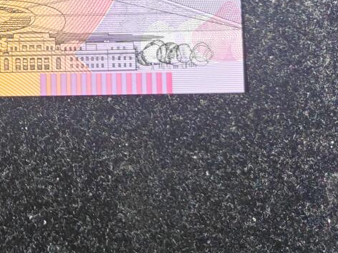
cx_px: -128
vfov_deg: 18.5
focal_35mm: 74
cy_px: -77
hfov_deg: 22.8
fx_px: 723
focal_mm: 5.3
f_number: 1.9
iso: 80
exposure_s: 1/100
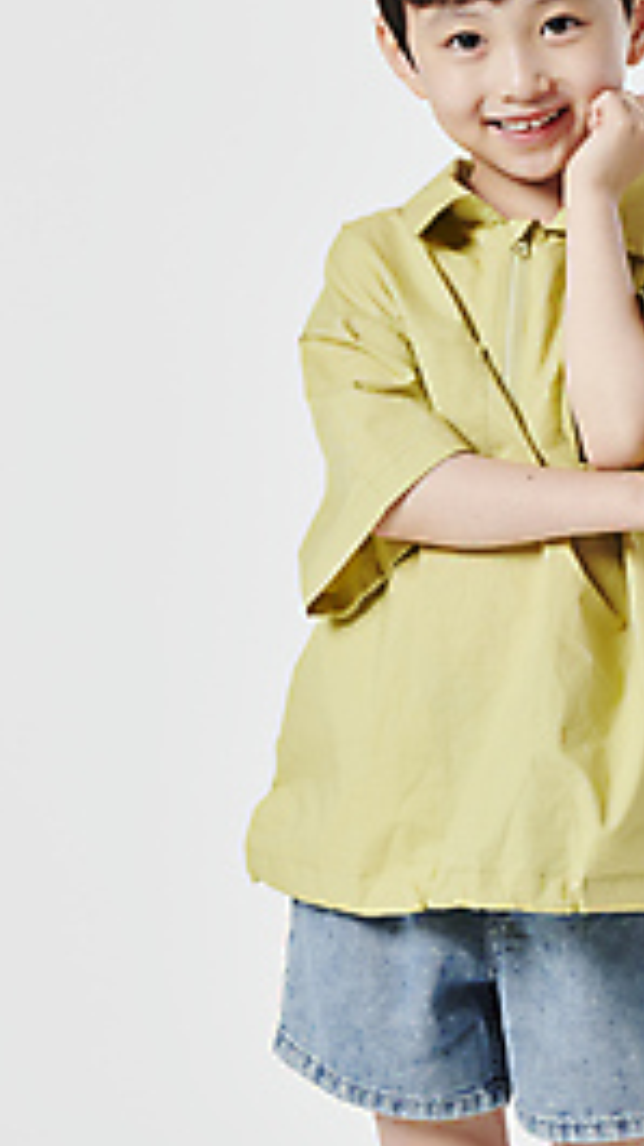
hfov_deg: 5.9
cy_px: 437
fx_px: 6256
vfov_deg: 10.5
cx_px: 491
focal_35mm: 206
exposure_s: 1/125
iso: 100
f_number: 11
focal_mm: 130
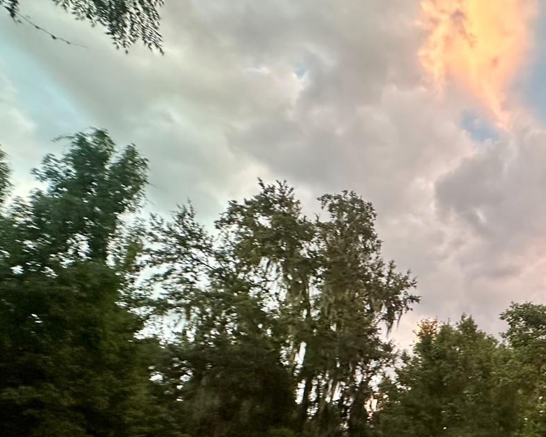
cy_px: 364
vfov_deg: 48.0
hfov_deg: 53.6
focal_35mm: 28
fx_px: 453
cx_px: 501
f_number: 2.2
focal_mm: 2.22
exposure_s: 1/60
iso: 500
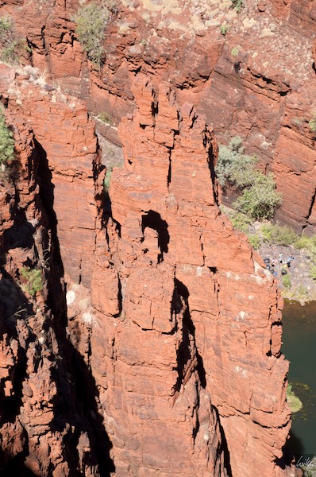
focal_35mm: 82
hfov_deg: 16.5
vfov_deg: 24.7
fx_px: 1090
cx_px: 158
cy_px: 238
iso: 320
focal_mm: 55
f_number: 10
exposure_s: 1/400
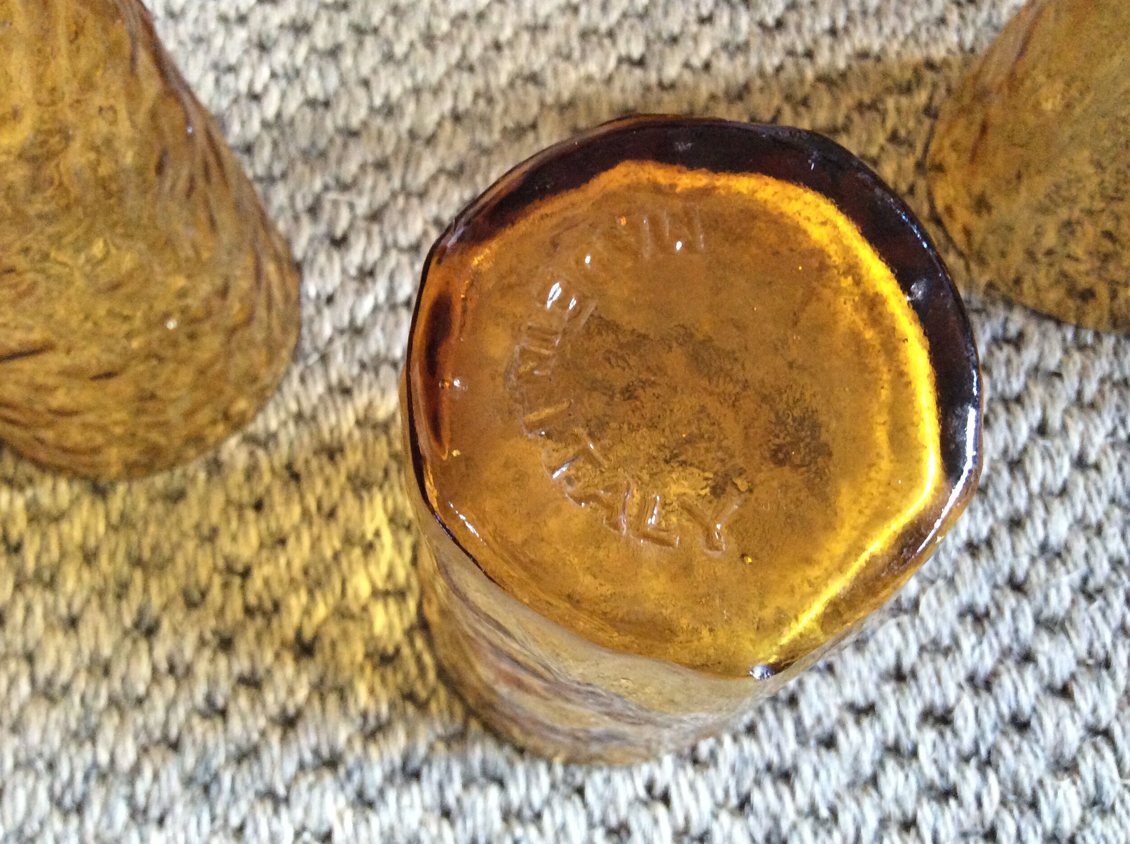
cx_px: 558
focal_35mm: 33
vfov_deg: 42.8
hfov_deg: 55.4
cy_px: 423
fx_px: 1076
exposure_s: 1/25
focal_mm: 3.3
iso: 320
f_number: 2.4
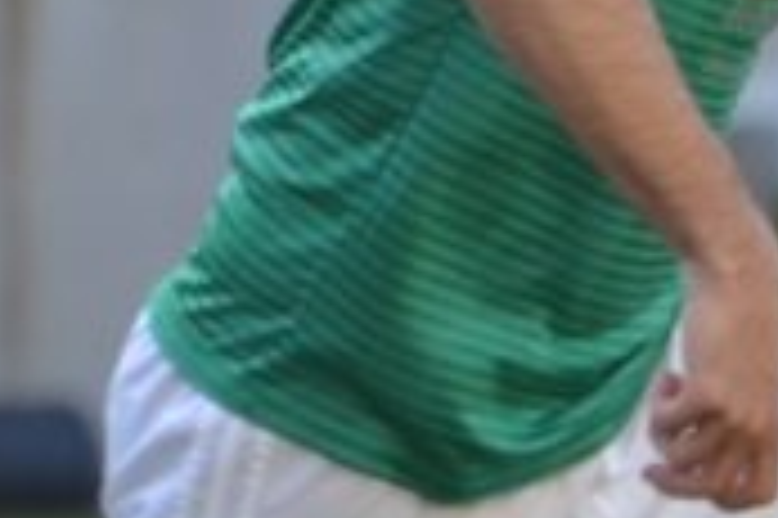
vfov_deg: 0.6
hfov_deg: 0.8
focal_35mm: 2490
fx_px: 53760
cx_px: 702
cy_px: 525
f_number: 5.3
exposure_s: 1/640
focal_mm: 240
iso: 320
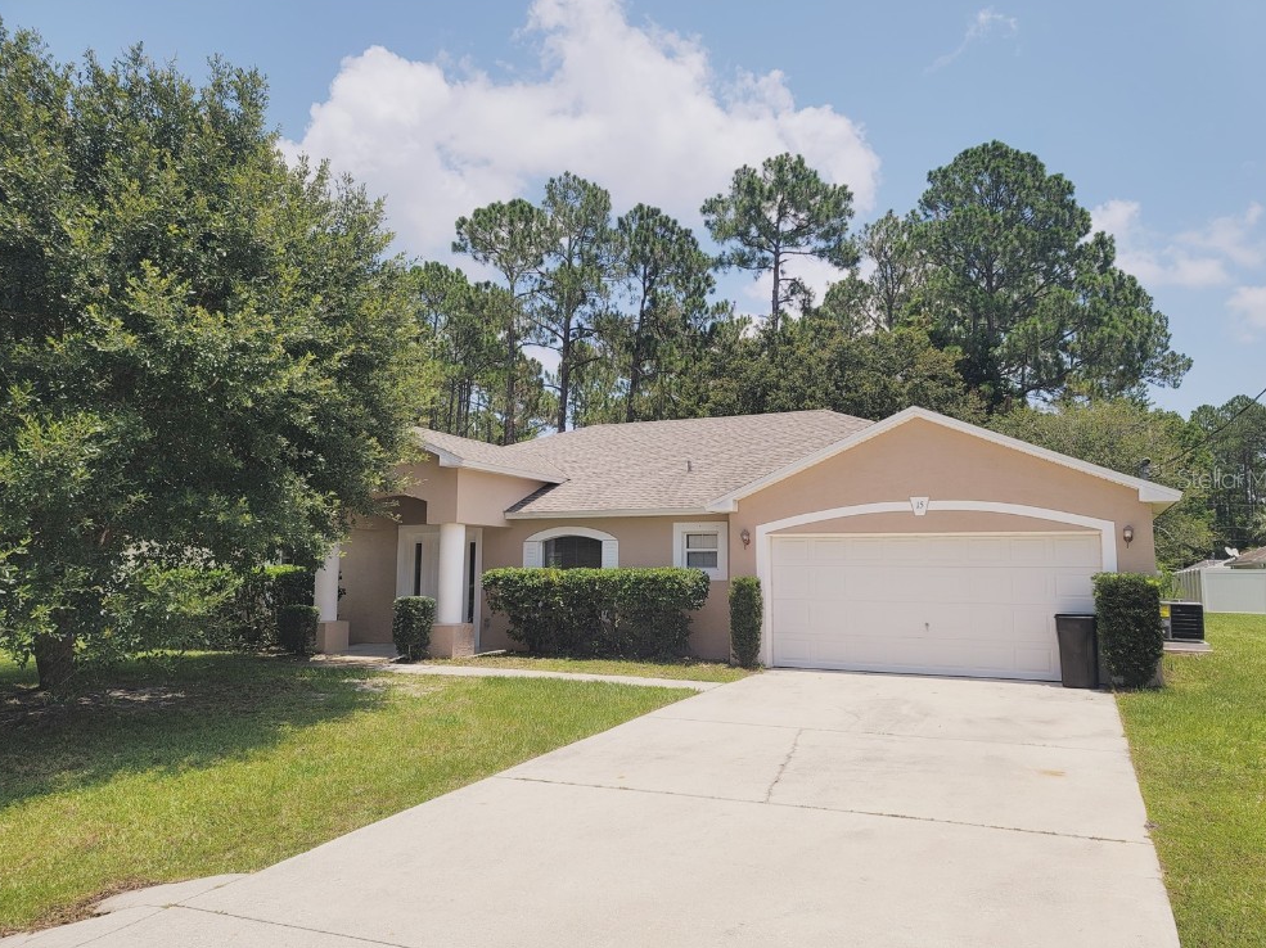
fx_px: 951
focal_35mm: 26
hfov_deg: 67.3
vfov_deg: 53.0
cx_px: 640
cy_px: 478
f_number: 1.8
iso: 20
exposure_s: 1/1641
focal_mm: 7
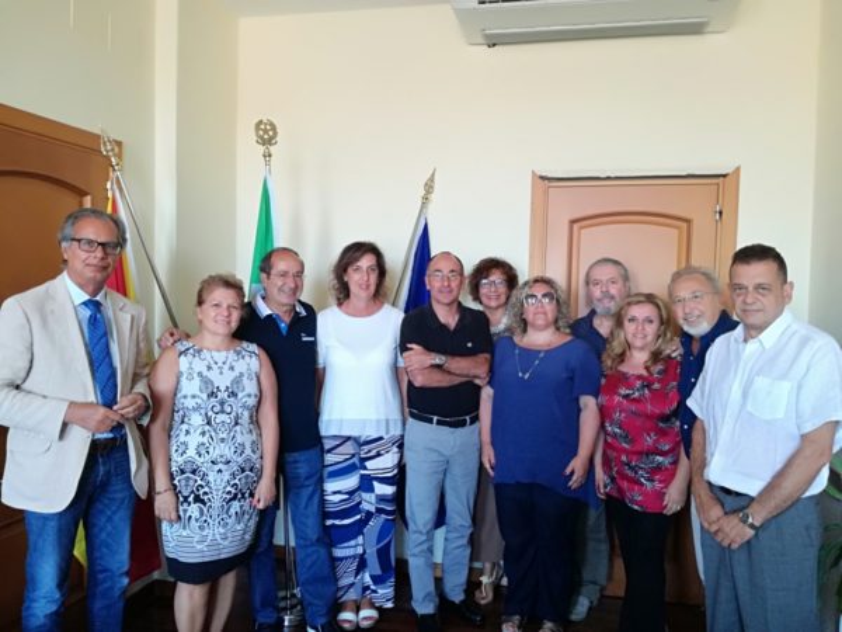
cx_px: 421
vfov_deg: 51.4
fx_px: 657
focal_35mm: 27
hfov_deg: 65.3
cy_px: 316
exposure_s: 1/33.3
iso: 160
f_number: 2
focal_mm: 3.79
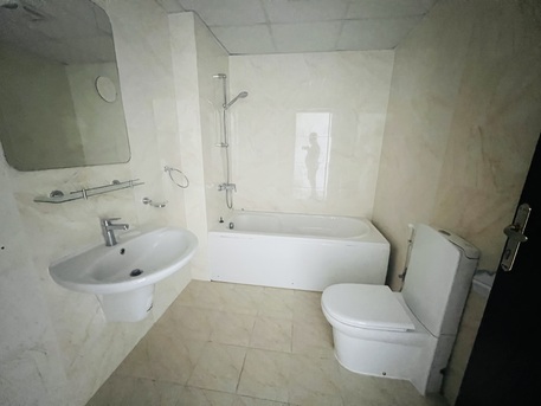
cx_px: 270
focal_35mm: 13
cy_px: 203
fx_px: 203
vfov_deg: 89.9
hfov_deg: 106.2
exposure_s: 1/46
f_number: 1.8
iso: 1000
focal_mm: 1.57
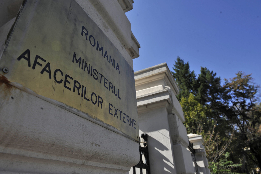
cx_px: 130
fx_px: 174
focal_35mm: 24
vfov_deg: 53.1
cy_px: 87
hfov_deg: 73.8
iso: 200
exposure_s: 1/640
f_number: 7.1
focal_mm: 24
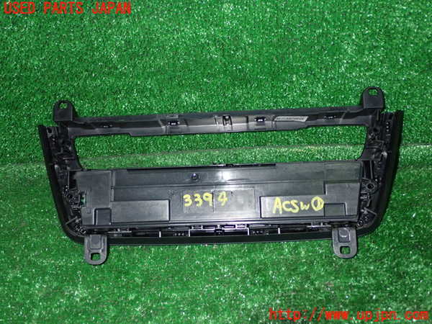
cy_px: 162
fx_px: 549
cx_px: 216
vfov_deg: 32.9
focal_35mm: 44
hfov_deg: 42.9
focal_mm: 7.84
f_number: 9
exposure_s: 1/40
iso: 800
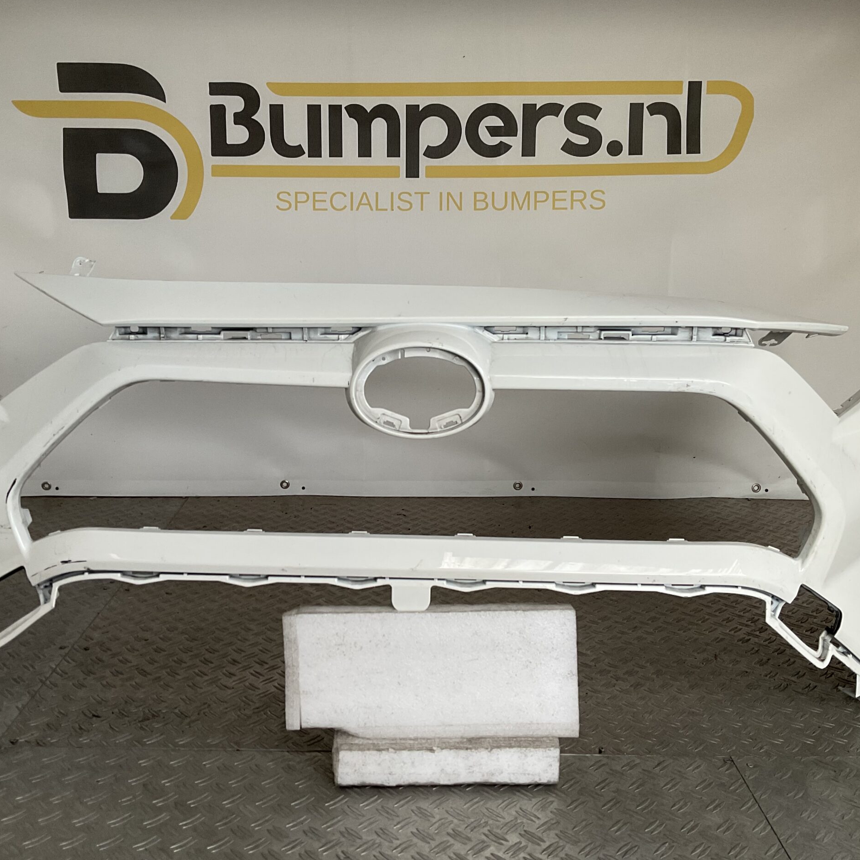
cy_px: 421
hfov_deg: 47.2
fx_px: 984
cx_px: 402
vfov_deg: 47.2
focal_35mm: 35
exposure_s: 1/100
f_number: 1.8
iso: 40
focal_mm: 3
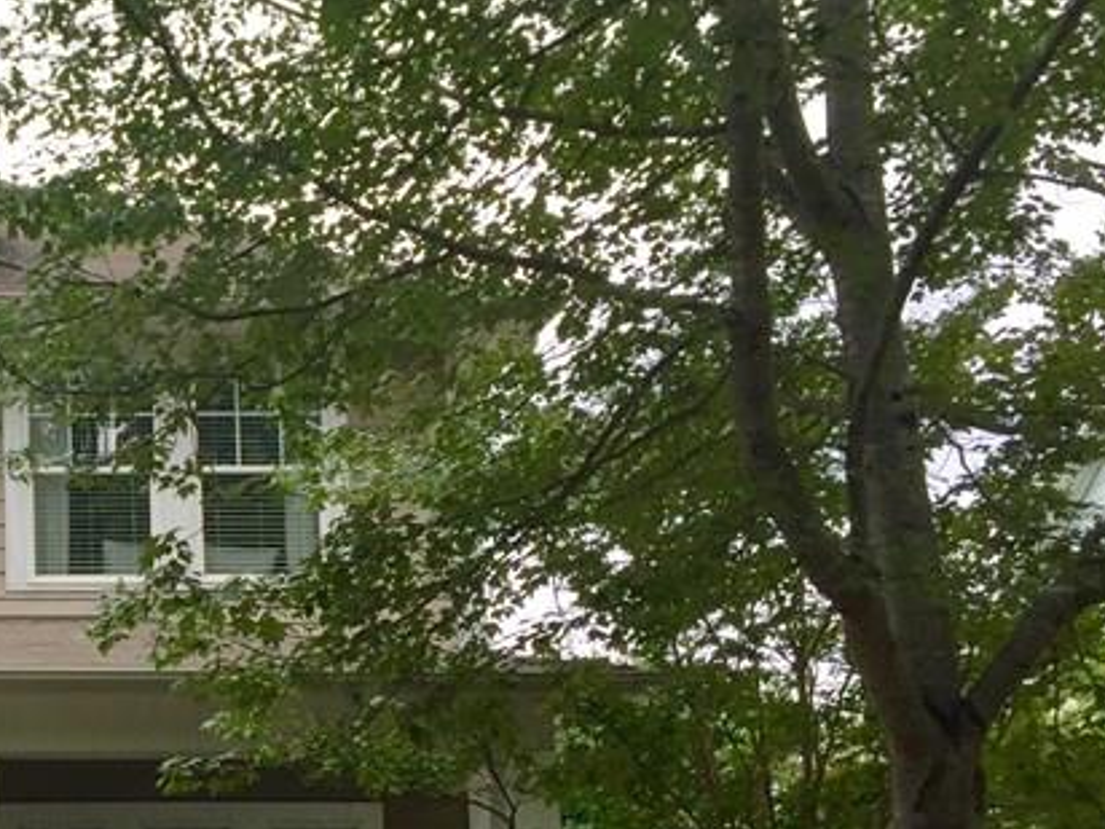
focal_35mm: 72
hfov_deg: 24.7
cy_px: 770
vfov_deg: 20.0
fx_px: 2298
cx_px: -188
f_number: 2.2
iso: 32
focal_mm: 4.15
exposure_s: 1/565
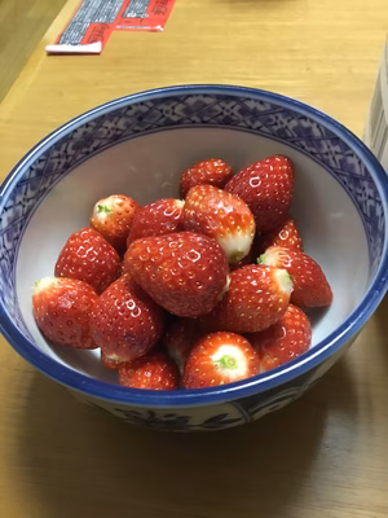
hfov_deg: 45.4
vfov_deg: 58.4
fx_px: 463
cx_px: 194
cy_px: 259
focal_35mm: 31
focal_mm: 3.3
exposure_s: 1/17
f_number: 2.4
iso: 320
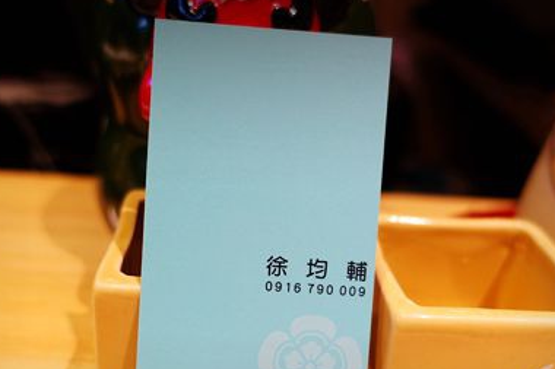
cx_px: 266
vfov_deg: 32.2
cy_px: 260
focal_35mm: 41
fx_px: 632
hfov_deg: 47.4
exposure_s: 1/30
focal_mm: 8.8
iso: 160
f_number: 1.8
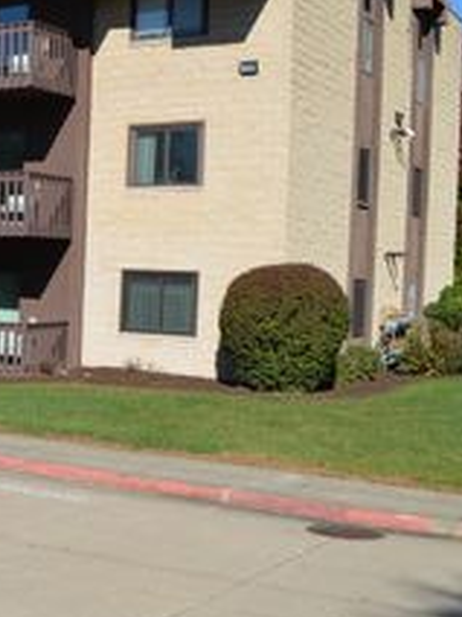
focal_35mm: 61
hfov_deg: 21.5
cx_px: -157
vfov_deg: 31.7
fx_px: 1086
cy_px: 327
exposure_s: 1/320
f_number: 9
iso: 100
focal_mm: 18
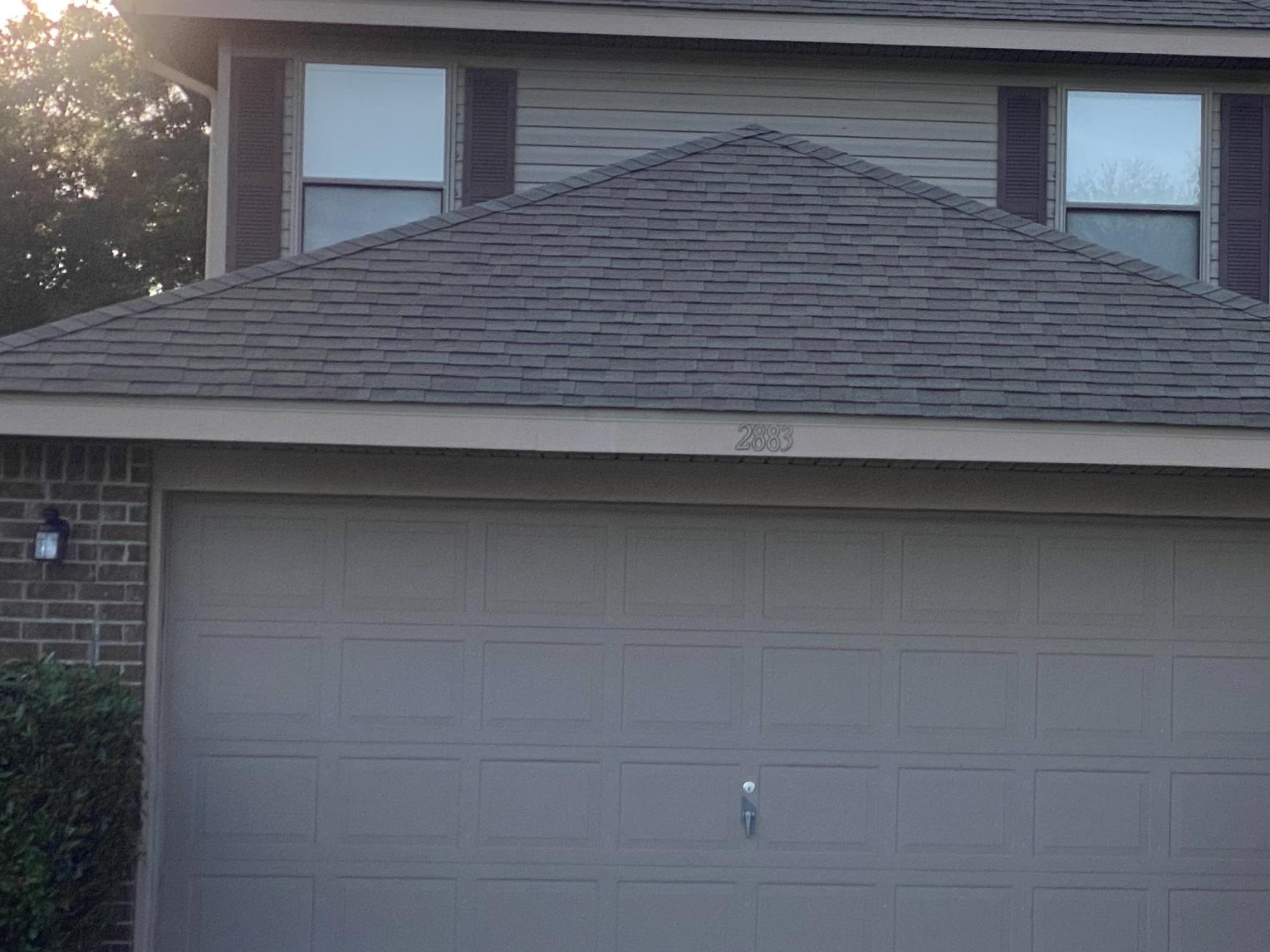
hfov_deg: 19.1
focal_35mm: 102
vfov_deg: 14.5
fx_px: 3742
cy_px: 540
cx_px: 1015
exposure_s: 1/1546
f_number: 2
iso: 20
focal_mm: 6
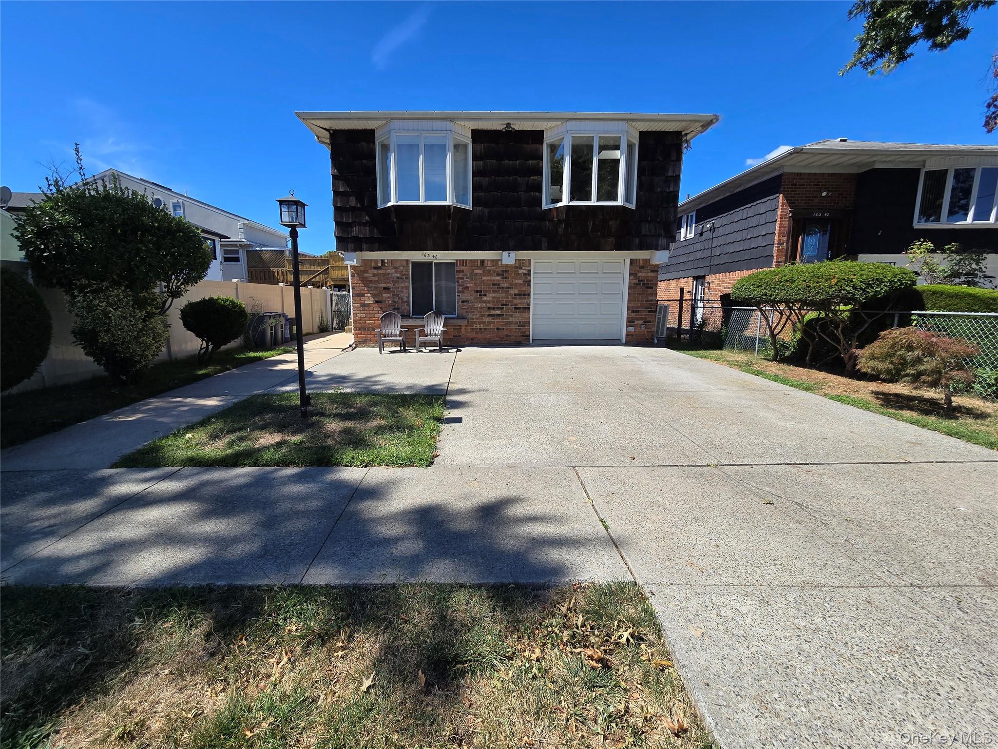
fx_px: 375
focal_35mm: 13
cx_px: 499
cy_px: 374
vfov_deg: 89.9
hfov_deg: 106.2
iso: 50
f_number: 2.2
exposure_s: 1/2000
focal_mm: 2.2
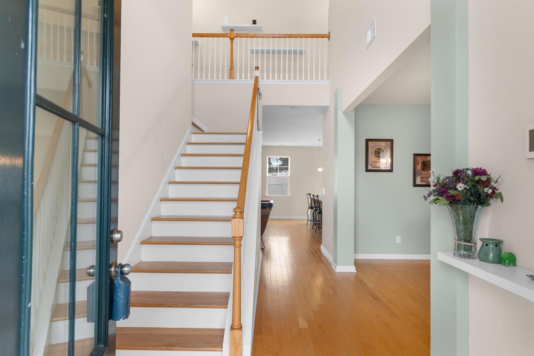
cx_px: 267
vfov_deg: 59.5
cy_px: 178
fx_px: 311
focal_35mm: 21
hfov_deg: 81.2
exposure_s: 1/5
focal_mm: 14
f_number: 5
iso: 100
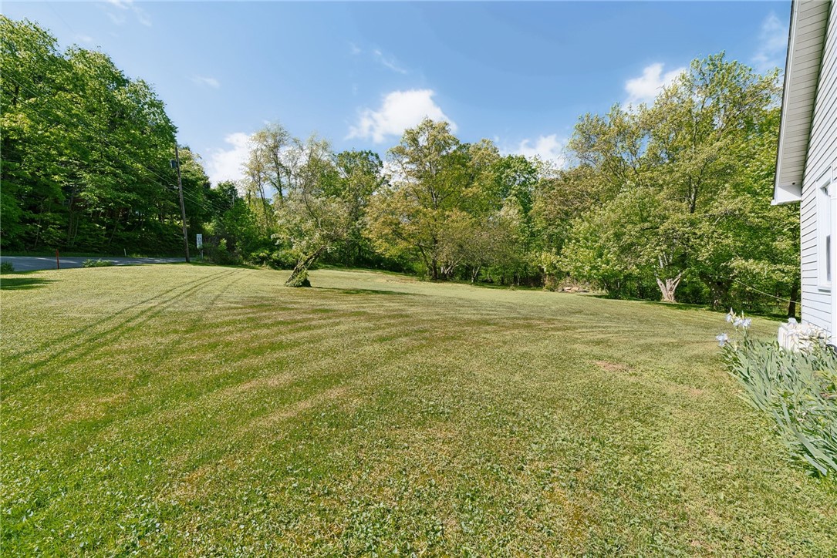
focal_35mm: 14
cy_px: 279
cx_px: 418
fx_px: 326
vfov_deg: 81.2
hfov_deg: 104.2
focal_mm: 14
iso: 50
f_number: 11
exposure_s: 1/10
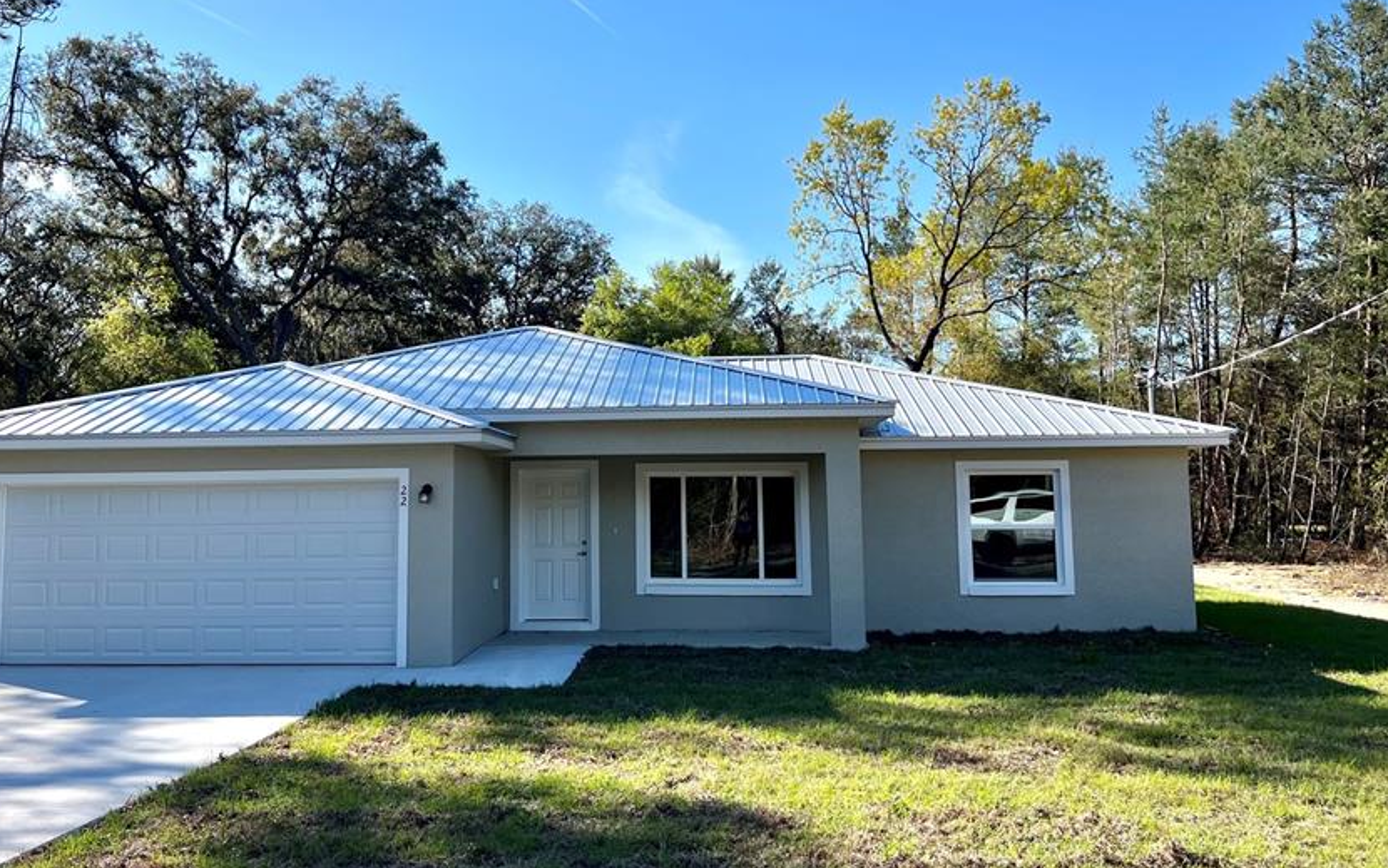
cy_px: 361
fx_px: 1286
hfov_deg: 56.6
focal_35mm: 34
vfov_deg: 37.2
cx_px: 615
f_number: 1.5
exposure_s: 1/3356
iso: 50
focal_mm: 5.7
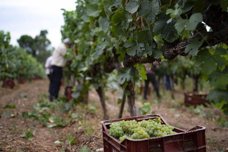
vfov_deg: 36.8
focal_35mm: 36
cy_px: 76
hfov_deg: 53.2
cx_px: 113
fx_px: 228
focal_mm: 35
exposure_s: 1/1600
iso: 200
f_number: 1.8
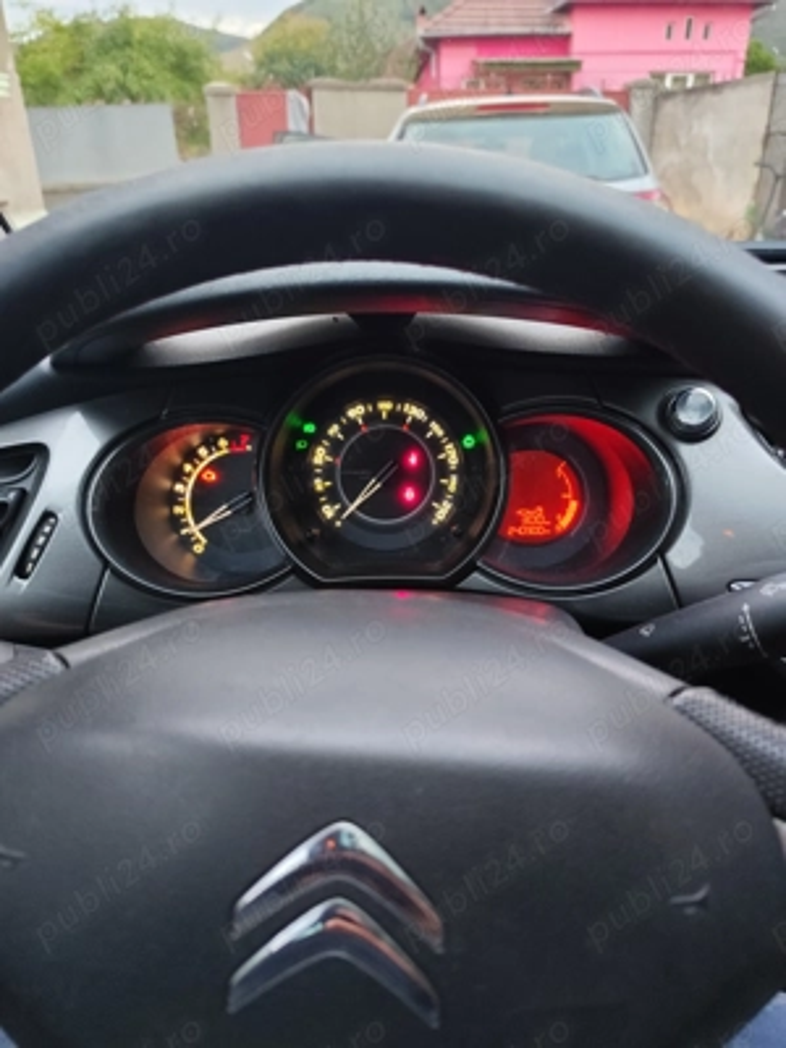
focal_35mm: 23
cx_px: 393
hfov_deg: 58.9
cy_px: 524
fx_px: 696
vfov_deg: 73.9
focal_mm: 6.19
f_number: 1.65
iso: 640
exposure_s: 1/25
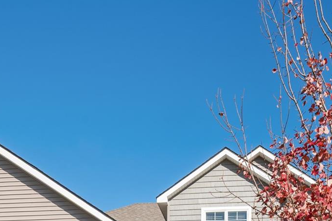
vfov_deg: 26.4
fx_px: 387
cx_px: 189
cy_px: 297
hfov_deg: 46.3
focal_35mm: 42
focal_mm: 14
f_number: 11
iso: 100
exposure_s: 1/100
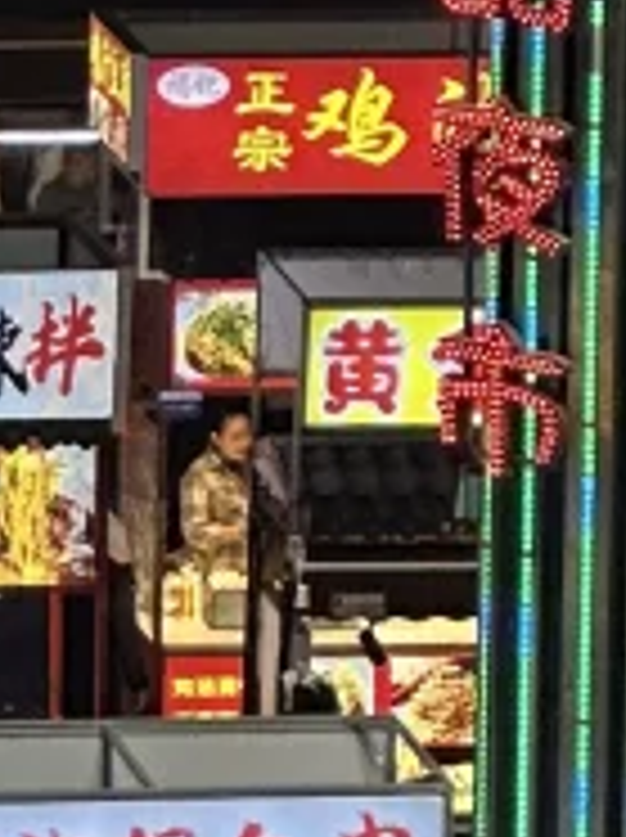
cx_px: -932
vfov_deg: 3.3
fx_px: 14428
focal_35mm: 597
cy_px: -603
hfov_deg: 2.5
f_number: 2.8
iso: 80
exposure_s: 1/100
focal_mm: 9
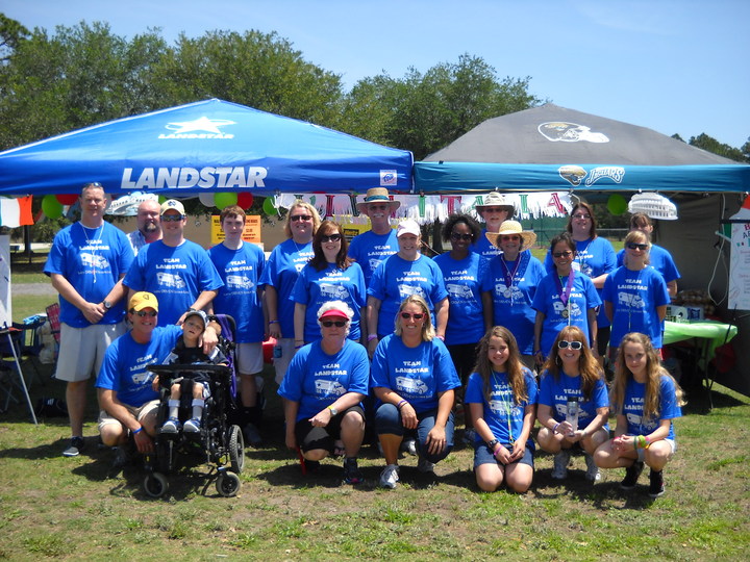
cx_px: 375
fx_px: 888
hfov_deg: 45.8
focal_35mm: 41
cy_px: 281
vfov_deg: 35.1
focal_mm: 6.72
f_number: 5.5
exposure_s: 1/209
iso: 64
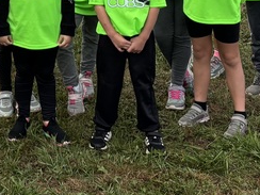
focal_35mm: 109
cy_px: -29
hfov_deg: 17.6
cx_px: -5
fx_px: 819
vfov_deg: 13.3
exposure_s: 1/865
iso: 50
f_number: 1.6
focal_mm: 5.96
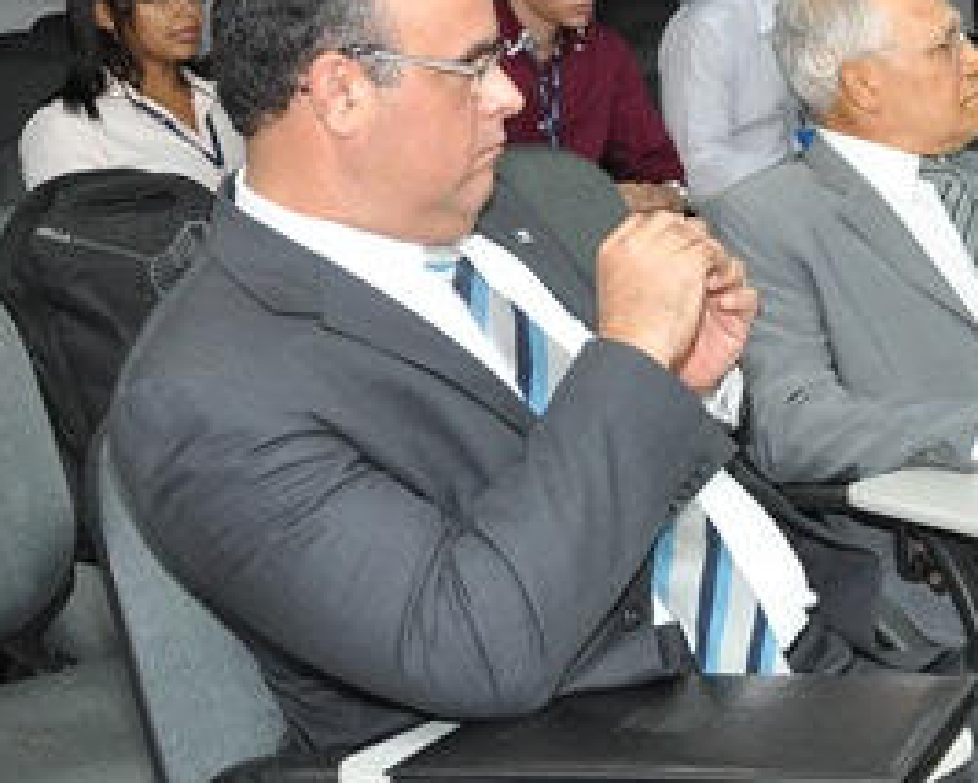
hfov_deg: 20.5
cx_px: 1136
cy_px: 303
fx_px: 2548
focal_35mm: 88
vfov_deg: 17.5
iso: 800
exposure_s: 1/60
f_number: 5.6
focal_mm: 26
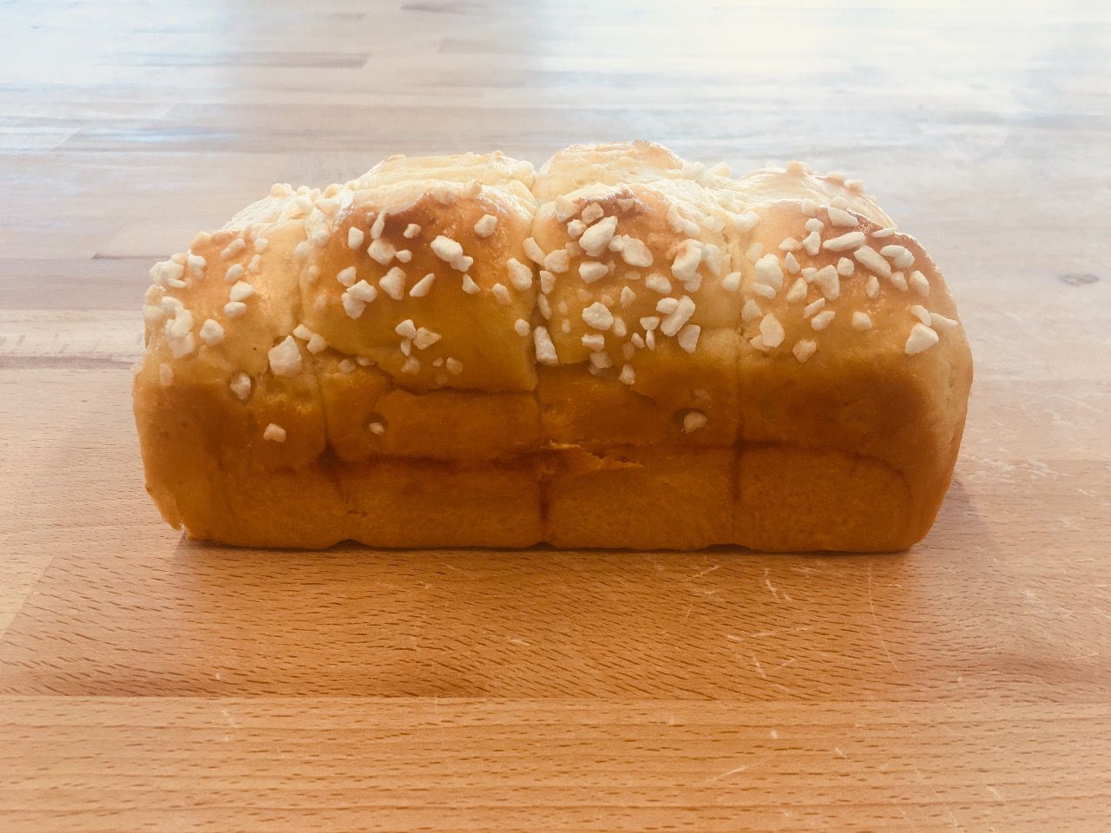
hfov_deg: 61.7
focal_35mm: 29
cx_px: 556
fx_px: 931
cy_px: 416
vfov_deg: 48.2
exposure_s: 1/115
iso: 25
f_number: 2.2
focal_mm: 4.15
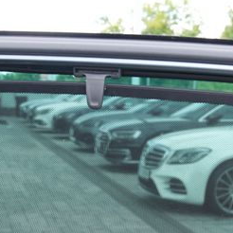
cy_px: 315
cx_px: 103
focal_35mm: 85
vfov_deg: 18.7
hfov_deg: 20.4
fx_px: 647
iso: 100
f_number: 4
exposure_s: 1/60
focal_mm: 24
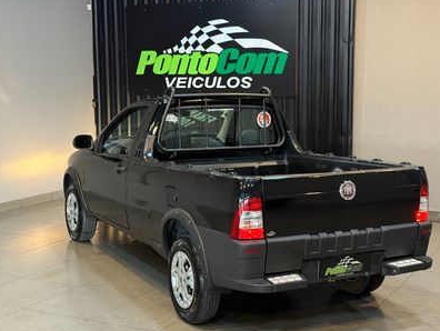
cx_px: 246
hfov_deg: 33.7
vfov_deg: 25.7
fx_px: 725
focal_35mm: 57
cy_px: 149
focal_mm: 6.76
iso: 320
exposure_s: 1/40
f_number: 1.78
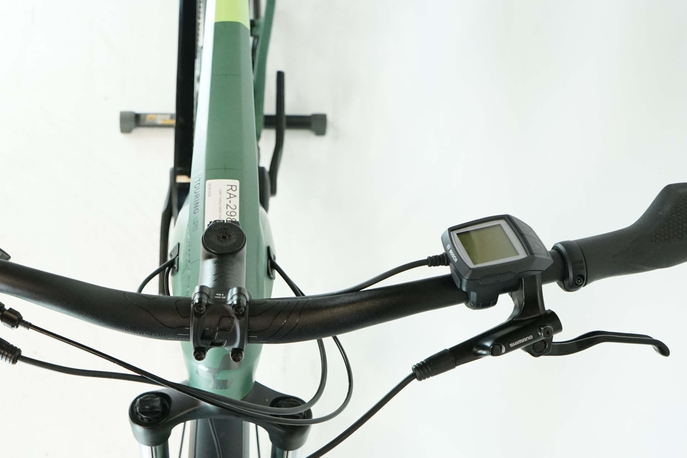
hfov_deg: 39.9
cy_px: 336
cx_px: 229
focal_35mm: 49
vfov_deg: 27.2
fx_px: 935
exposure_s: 1/200
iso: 2500
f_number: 6.3
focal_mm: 30
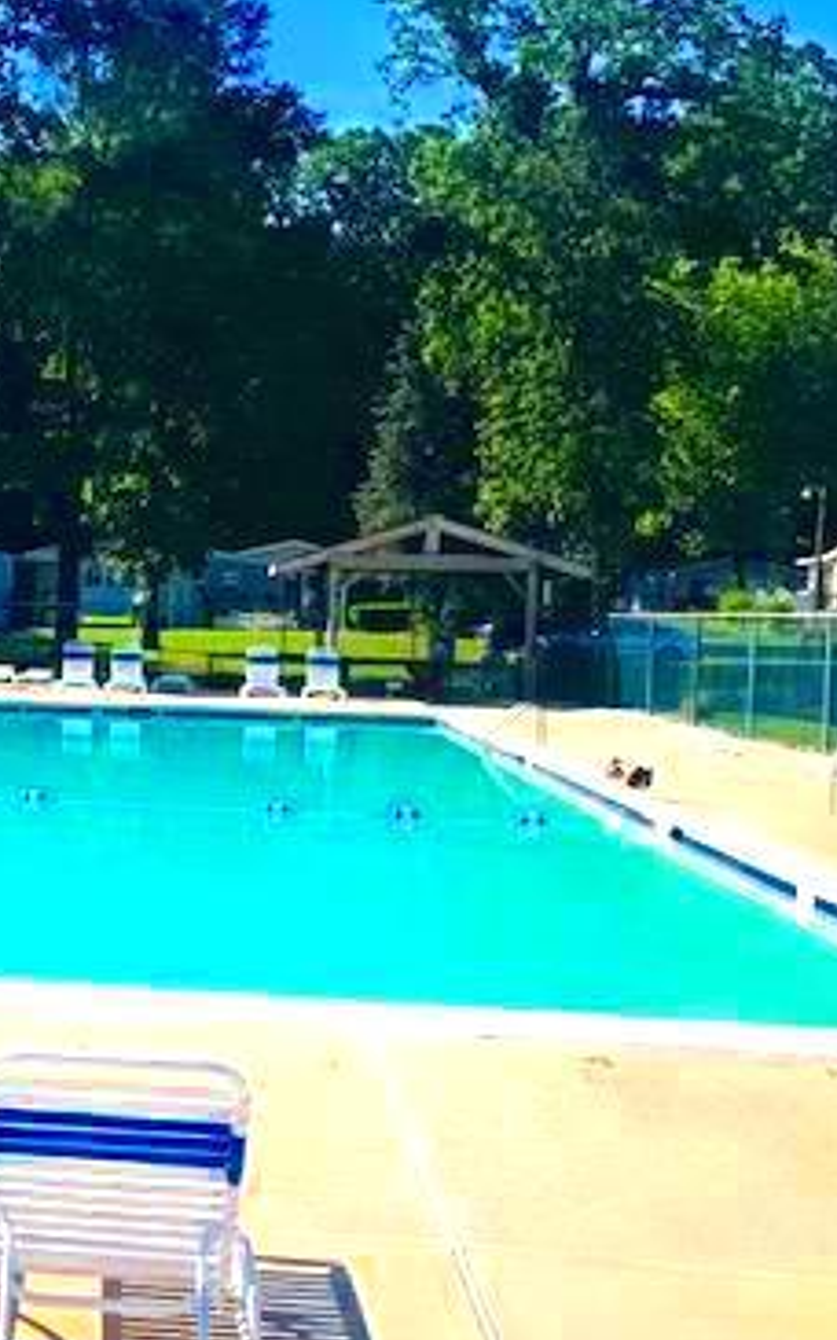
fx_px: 1899
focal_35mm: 52
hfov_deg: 23.0
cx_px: -143
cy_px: 668
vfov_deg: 38.9
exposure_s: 1/2740
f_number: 1.8
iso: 20
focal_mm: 3.99
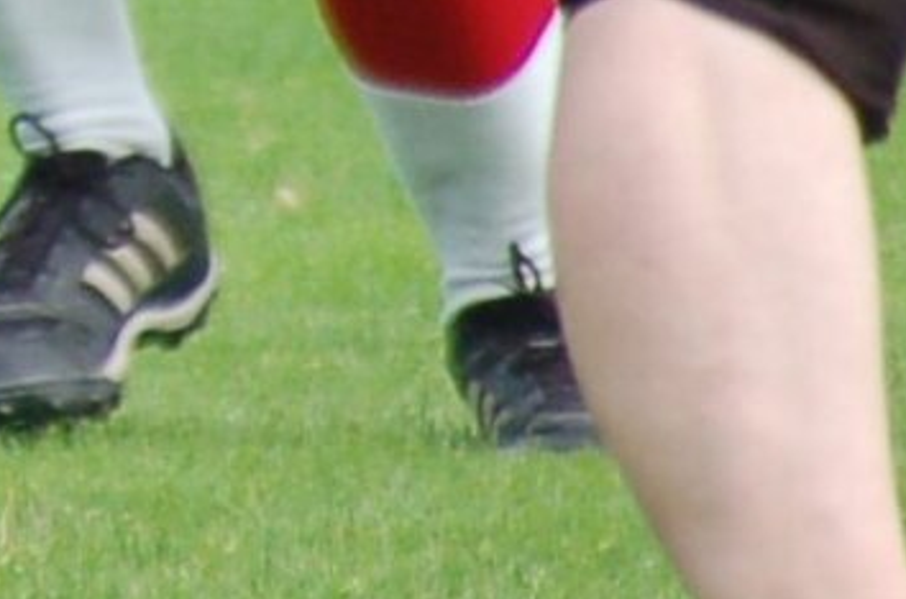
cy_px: -965
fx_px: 63250
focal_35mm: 2520
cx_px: -1889
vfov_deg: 0.5
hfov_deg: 0.8
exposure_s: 1/500
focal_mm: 270
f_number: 5.6
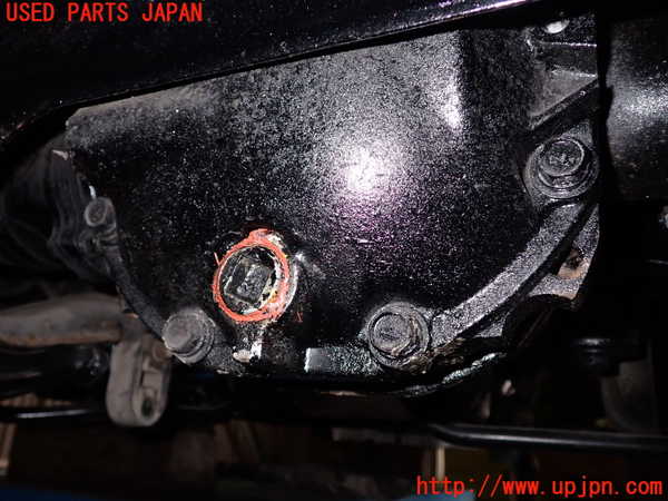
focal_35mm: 30
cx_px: 334
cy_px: 250
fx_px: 579
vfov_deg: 46.8
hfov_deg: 60.0
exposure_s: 1/30
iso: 250
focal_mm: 5.4
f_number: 6.3
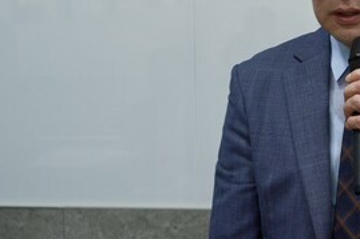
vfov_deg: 9.6
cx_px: 361
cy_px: 53
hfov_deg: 14.1
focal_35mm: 143
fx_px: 1429
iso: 500
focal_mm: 64
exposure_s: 1/60
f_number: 5
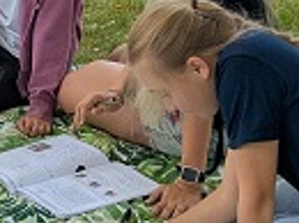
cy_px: -143
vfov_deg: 11.1
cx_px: 112
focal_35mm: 126
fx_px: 1086
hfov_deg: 15.7
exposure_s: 1/1462
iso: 40
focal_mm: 4.38
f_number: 1.73
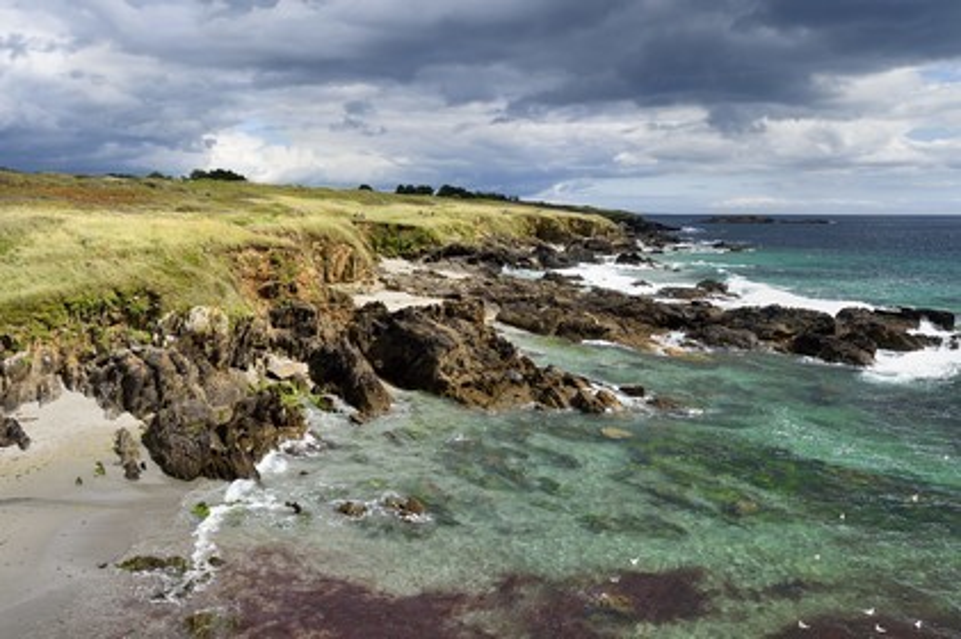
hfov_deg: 60.3
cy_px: 320
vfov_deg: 42.3
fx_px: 827
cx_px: 480
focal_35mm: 31
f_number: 13
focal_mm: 31
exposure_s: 1/200
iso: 200
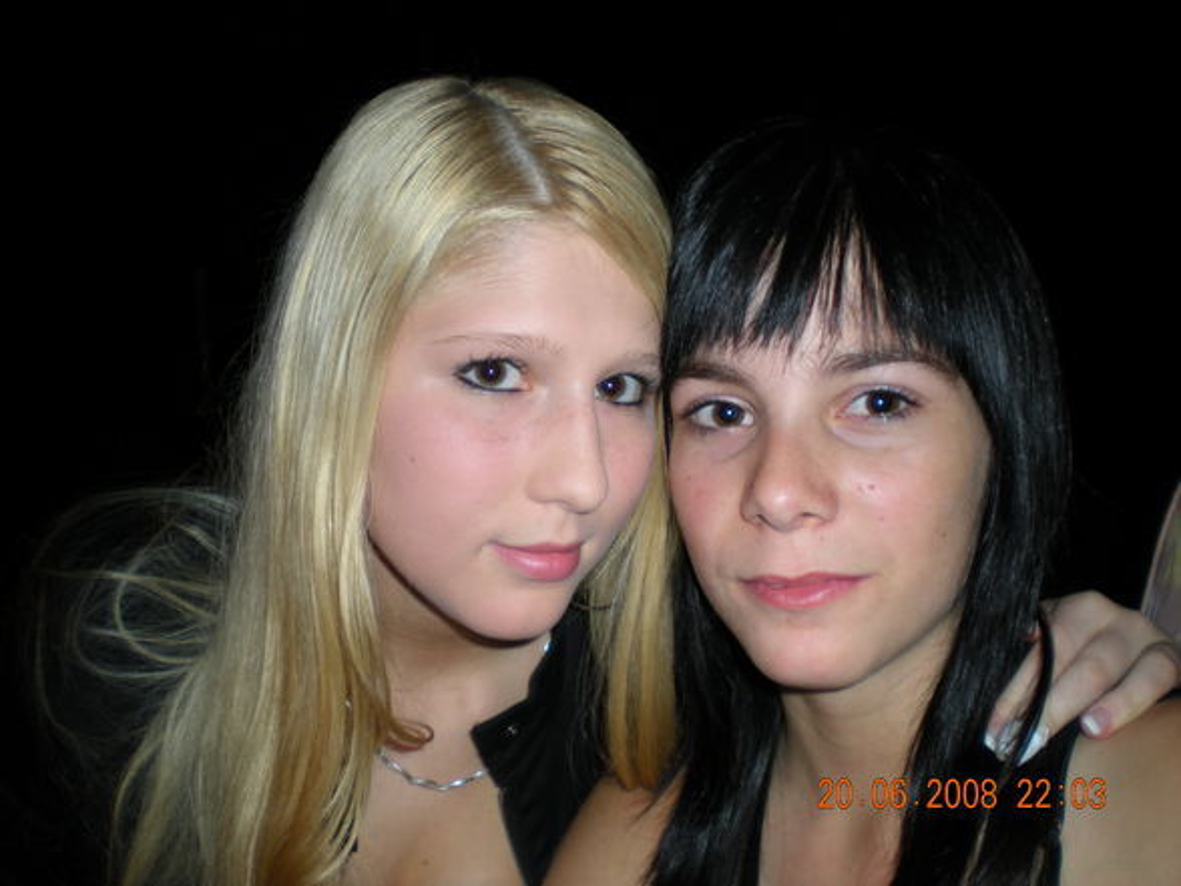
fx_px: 1296
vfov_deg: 37.7
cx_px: 590
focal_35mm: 38
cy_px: 443
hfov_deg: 49.0
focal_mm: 6.3
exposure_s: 1/60
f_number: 3.1
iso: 64
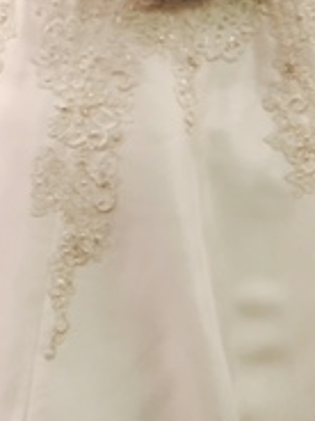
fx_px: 1225
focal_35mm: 101
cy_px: 126
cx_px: 189
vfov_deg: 19.4
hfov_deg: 14.6
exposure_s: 1/30
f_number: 2.2
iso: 80
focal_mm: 4.15
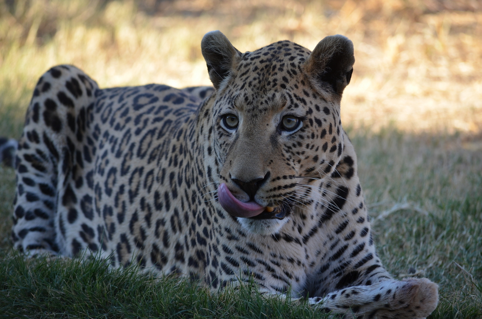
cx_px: 241
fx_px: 3708
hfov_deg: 7.4
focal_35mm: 278
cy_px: 160
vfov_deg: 4.9
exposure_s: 1/400
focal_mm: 185
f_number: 5
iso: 400
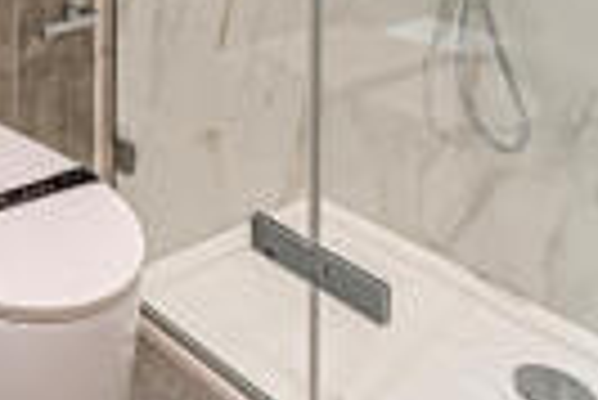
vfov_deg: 21.3
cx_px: -90
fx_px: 831
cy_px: -249
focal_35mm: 50
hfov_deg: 33.4
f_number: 9
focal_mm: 14
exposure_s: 1/3
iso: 100
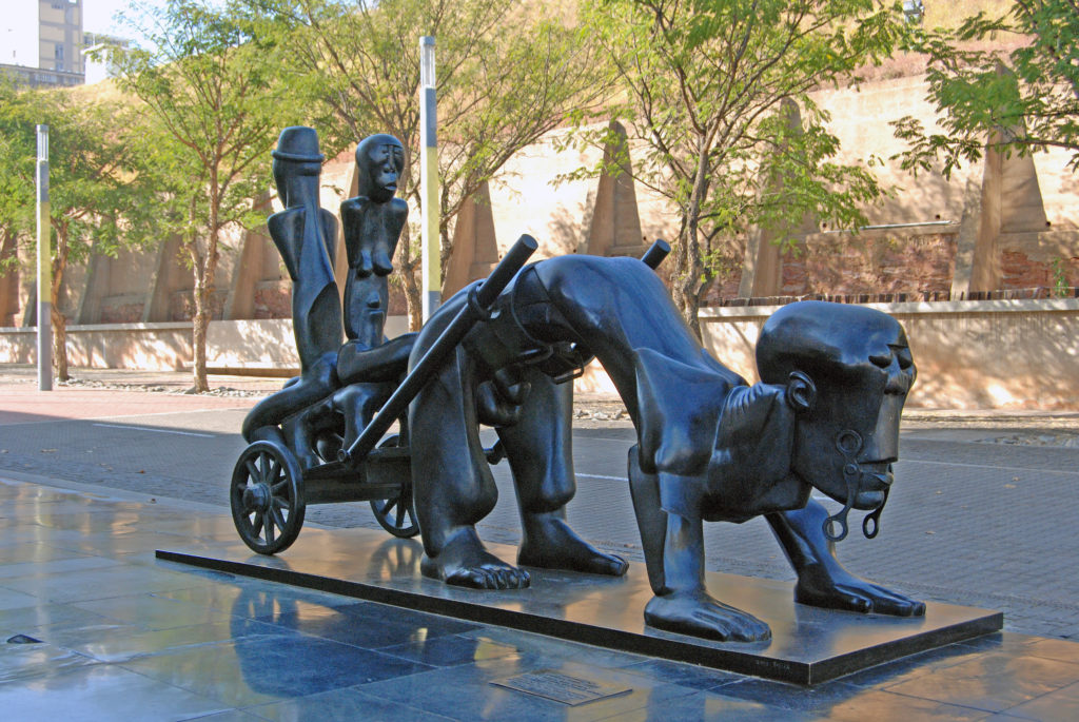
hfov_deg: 42.3
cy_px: 361
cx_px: 540
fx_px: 1395
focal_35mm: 46
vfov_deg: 29.0
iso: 400
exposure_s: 1/160
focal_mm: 31
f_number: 7.1
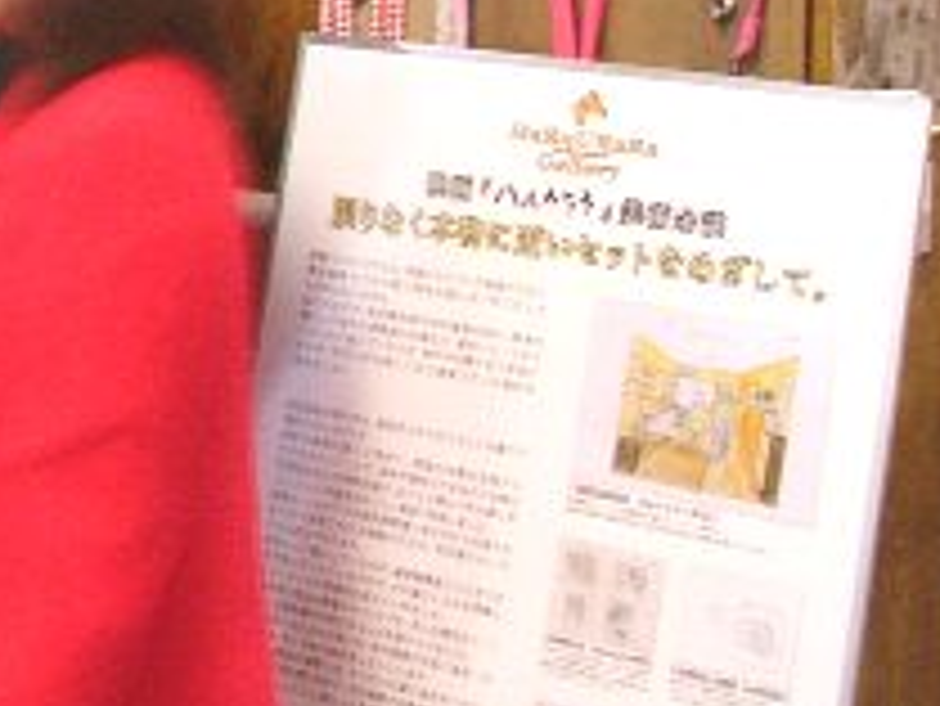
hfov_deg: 16.8
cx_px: -315
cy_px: -342
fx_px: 2989
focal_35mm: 110
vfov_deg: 12.8
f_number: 2.8
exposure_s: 1/4
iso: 100
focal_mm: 6
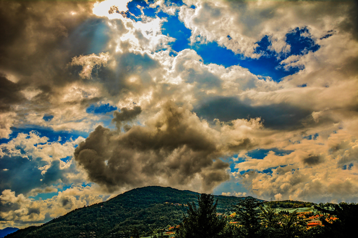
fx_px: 298
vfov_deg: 43.6
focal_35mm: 30
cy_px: 119
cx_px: 179
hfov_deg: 61.9
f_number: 3.5
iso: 100
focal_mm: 20
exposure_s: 1/1250
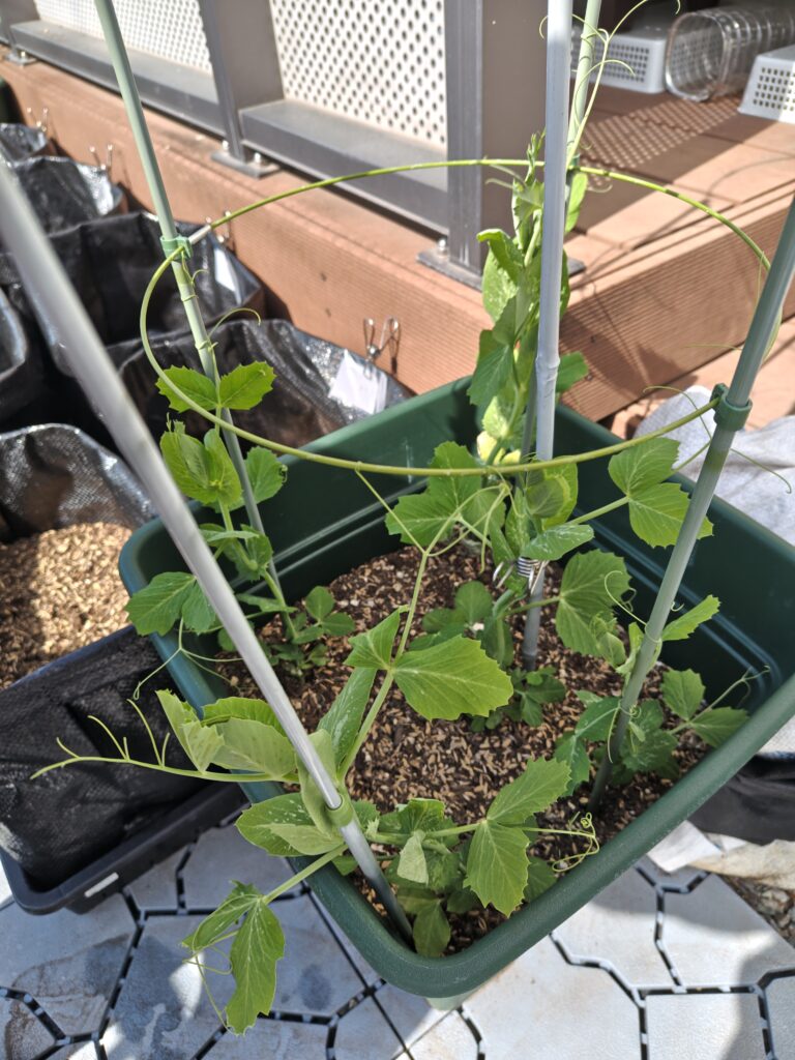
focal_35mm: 23
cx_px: 398
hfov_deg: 58.9
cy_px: 530
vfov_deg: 73.9
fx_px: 704
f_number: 1.9
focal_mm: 5.56
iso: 50
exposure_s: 1/403
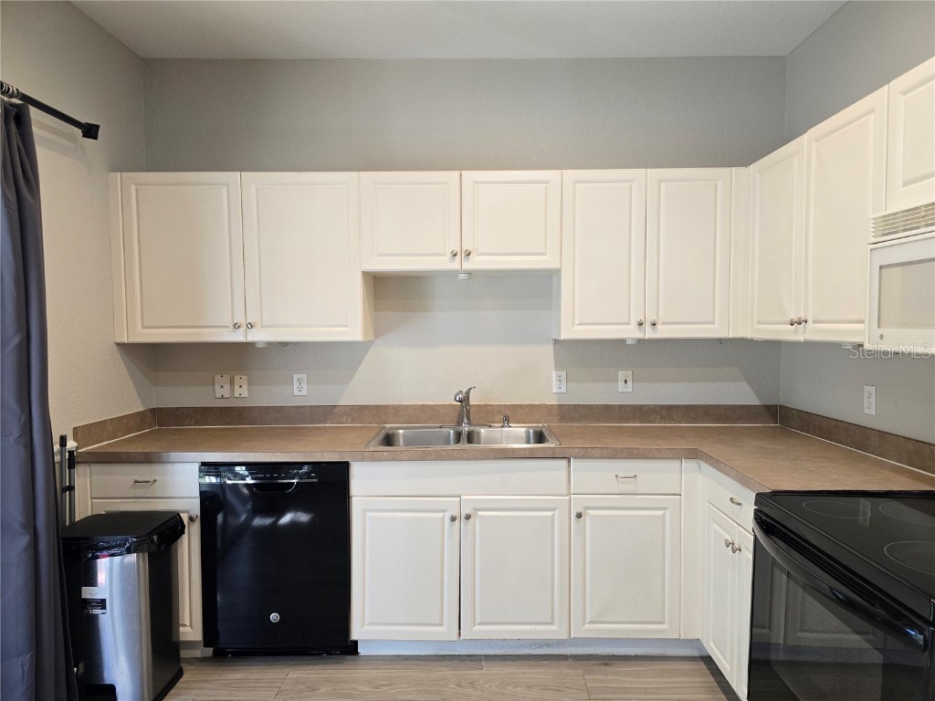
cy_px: 350
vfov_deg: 58.9
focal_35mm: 23
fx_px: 621
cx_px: 468
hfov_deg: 73.9
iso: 320
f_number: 1.7
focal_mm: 6.3
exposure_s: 1/120
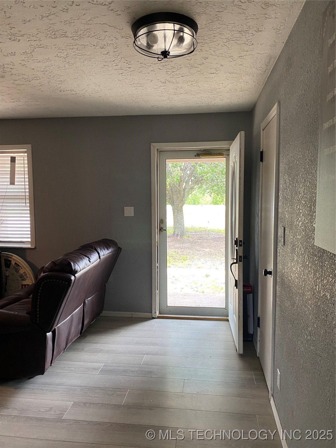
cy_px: 224
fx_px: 336
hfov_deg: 53.1
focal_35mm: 26
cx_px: 168
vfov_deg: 67.3
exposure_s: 1/60
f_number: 1.8
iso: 100
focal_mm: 4.25
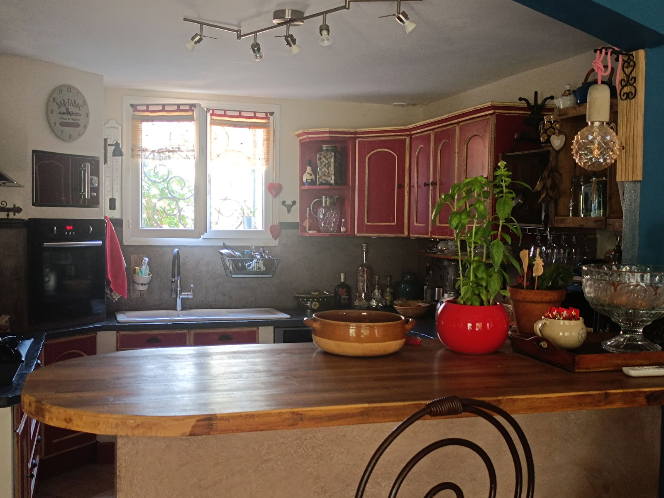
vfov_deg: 56.8
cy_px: 249
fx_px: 460
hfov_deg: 71.6
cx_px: 332
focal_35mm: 24
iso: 630
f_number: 1.88
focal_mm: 5.59
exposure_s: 1/50.1
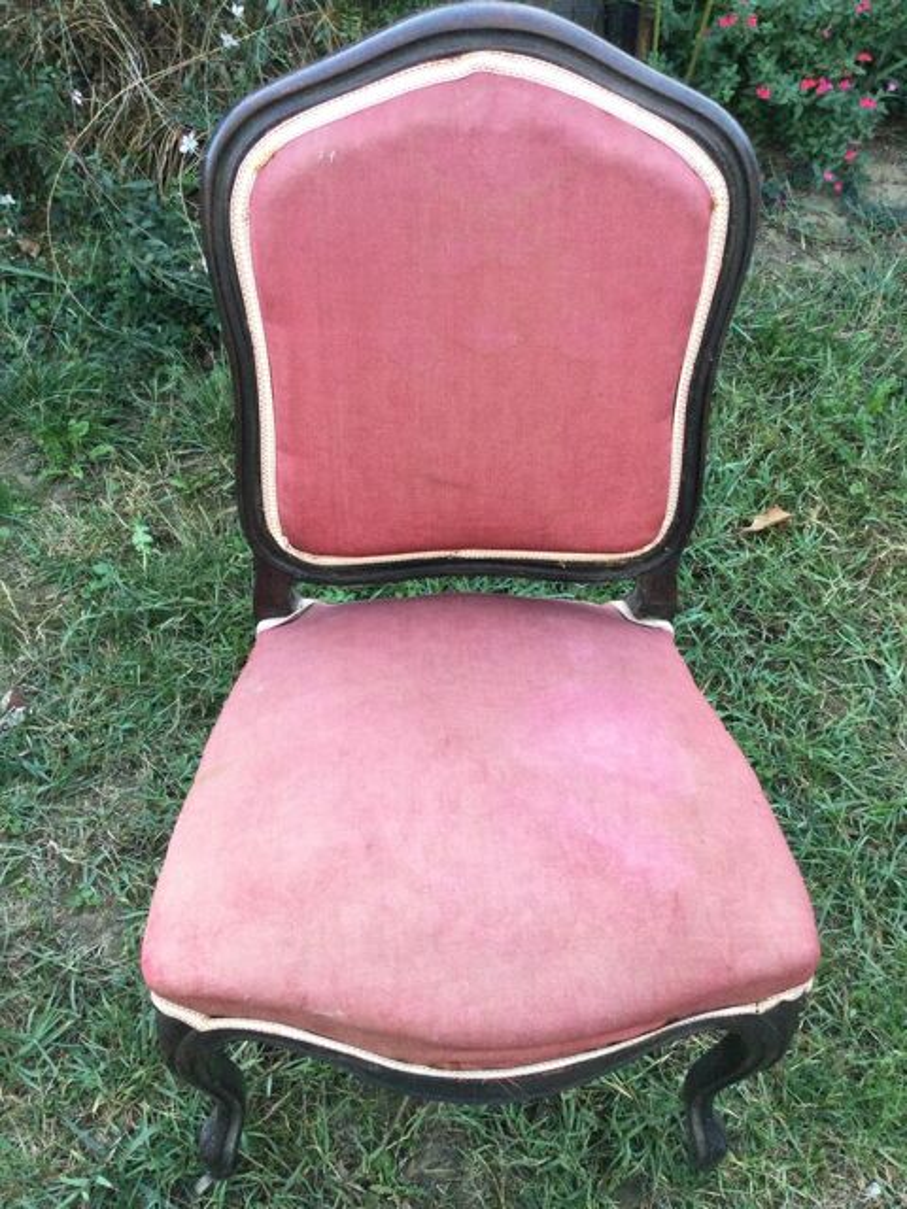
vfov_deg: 58.4
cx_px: 454
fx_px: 1083
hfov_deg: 45.4
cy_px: 604
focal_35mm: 31
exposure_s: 1/33
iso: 64
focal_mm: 3.3
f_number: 2.4
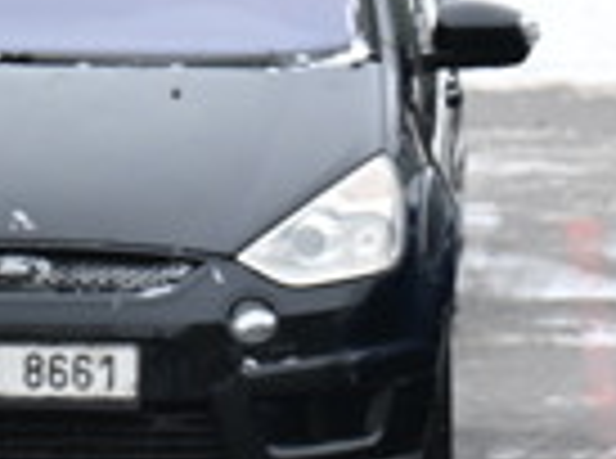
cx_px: 1470
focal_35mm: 971
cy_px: 351
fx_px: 17234
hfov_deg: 2.0
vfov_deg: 1.5
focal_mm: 200
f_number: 5
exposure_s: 1/400
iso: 2000
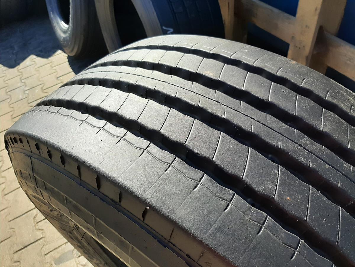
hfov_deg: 67.3
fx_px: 267
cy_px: 134
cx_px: 178
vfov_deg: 53.1
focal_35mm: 26
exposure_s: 1/1346
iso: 40
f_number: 1.7
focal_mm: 3.93
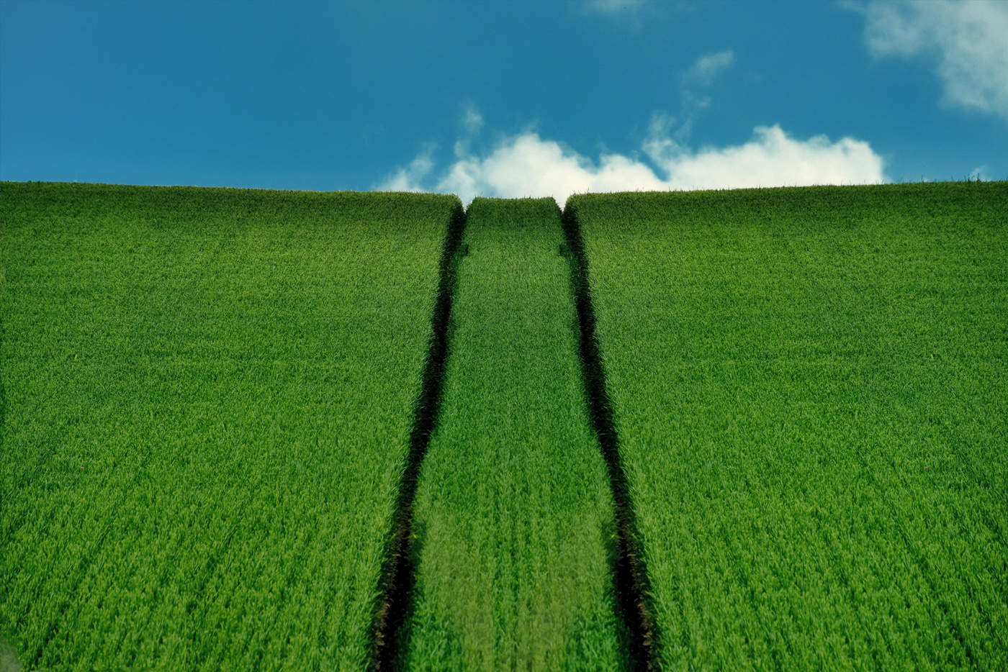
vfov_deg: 3.6
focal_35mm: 380
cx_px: 504
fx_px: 10642
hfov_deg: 5.4
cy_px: 336
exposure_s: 1/400
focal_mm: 380
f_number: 10
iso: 200
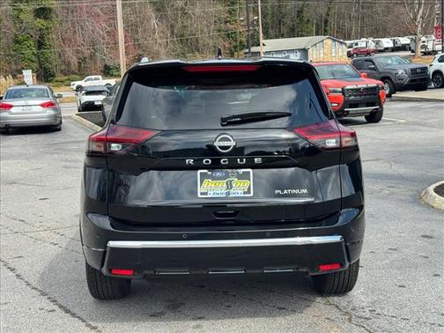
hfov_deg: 39.7
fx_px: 616
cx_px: 222
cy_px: 166
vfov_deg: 30.3
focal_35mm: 48
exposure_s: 1/1984
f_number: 1.78
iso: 64
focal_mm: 6.76
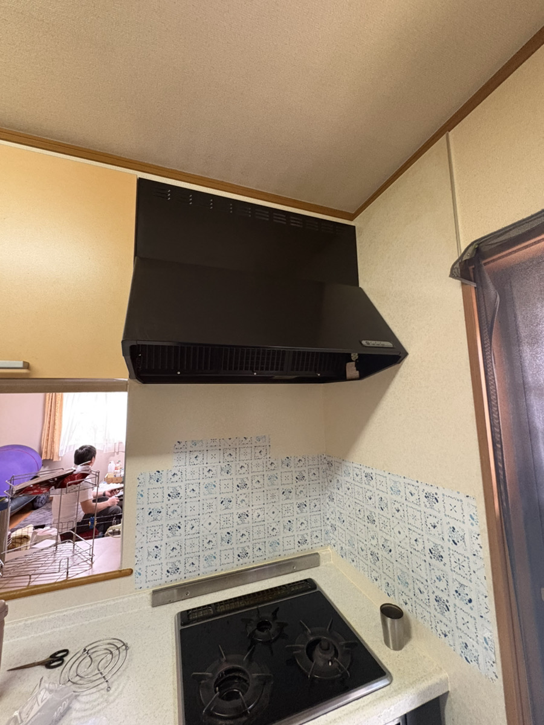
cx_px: 272
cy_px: 362
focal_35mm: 14
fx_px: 293
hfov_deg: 85.7
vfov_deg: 102.1
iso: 1000
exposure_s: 1/46
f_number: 2.2
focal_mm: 2.22
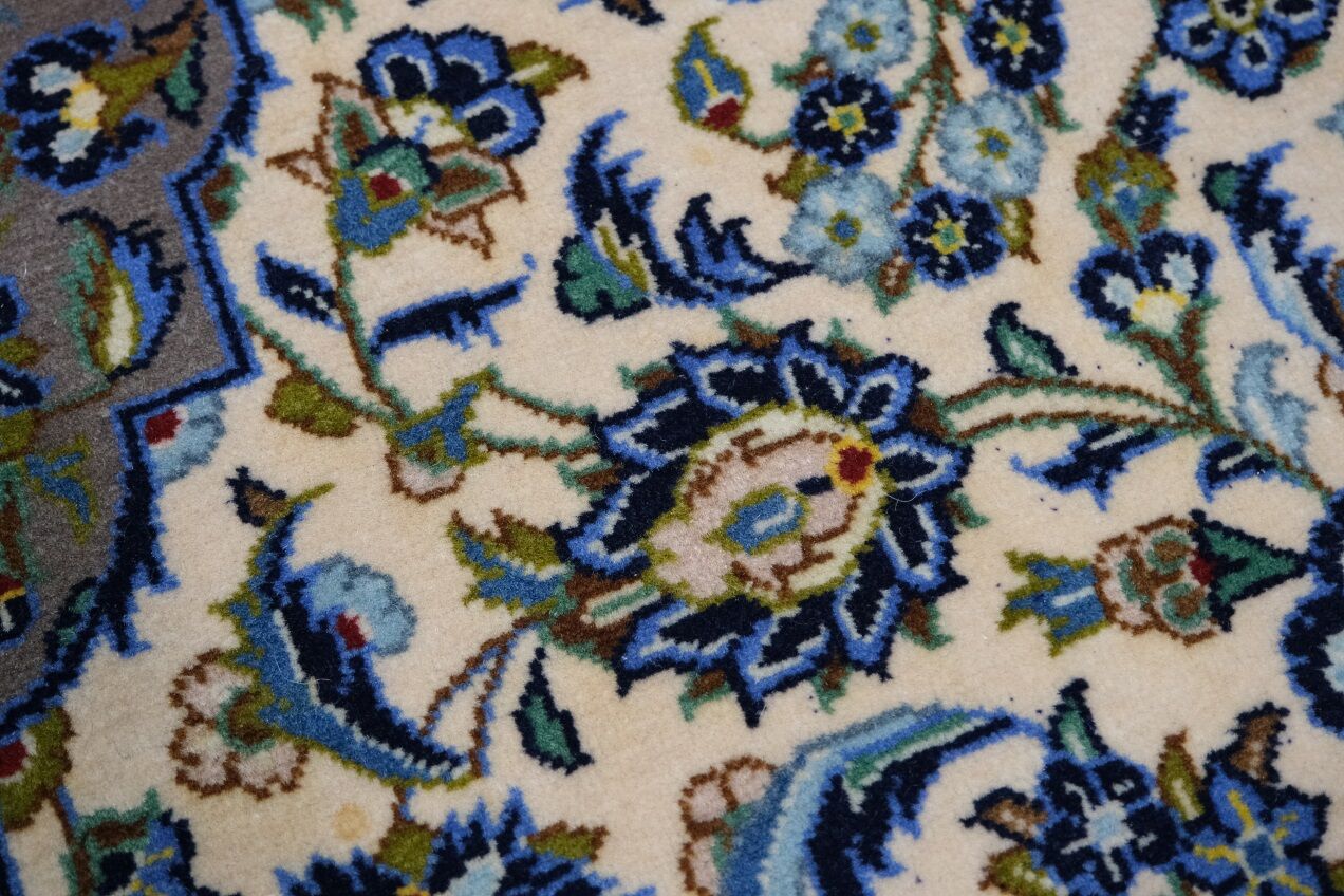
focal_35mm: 41
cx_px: 672
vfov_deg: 32.6
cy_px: 448
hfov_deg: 47.4
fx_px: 1531
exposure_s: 1/40
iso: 2000
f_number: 4
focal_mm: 27.5
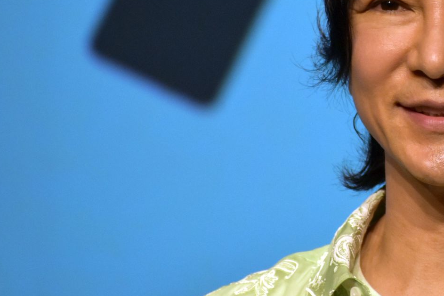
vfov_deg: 1.7
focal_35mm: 825
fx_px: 10171
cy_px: 54
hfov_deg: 2.5
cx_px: 417
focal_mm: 270
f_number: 6.3
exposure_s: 1/125
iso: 1400
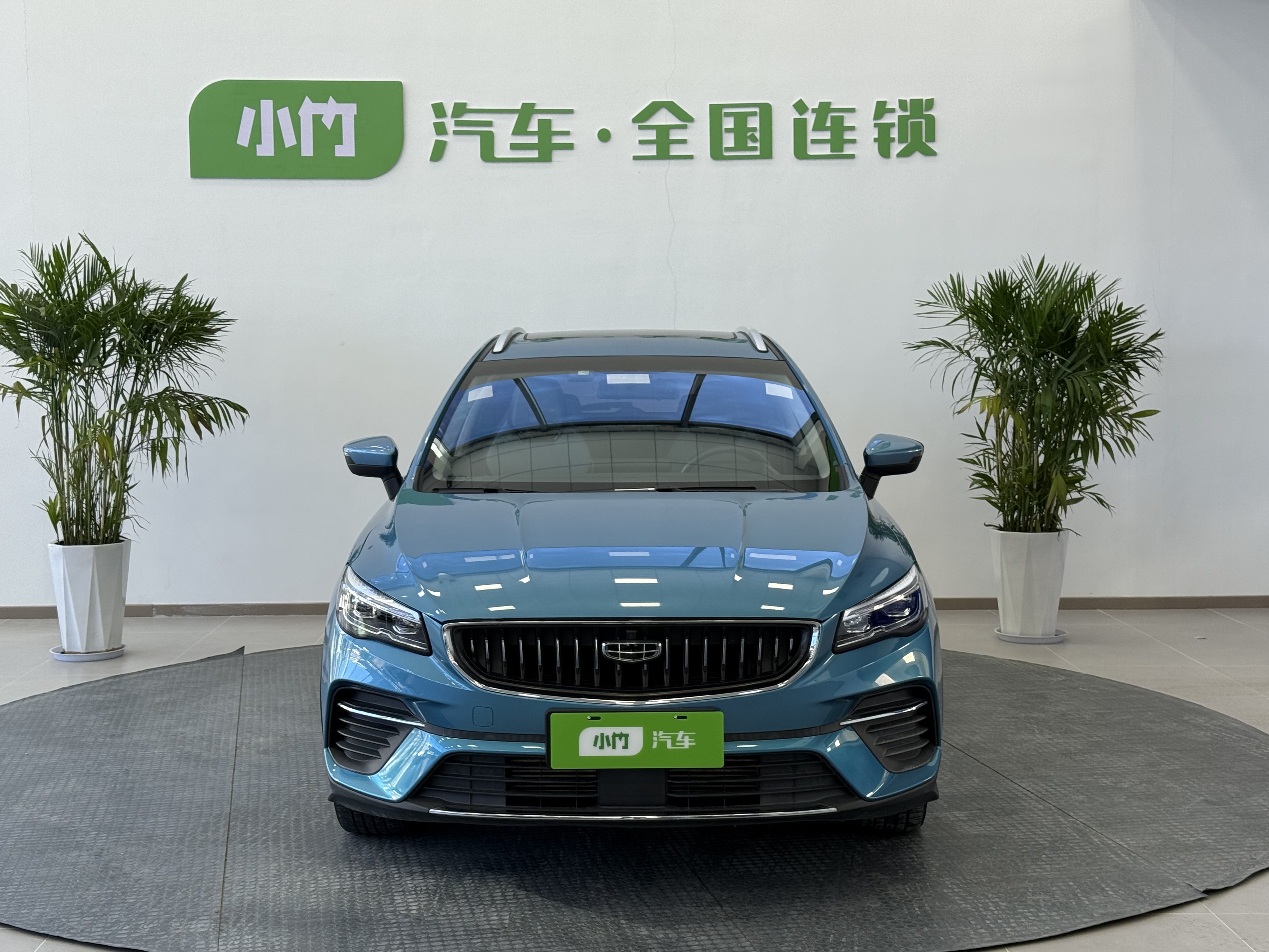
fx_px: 1796
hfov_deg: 38.9
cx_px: 626
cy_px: 467
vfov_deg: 29.7
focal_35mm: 49
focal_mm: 6.76
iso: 64
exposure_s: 1/121
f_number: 1.78
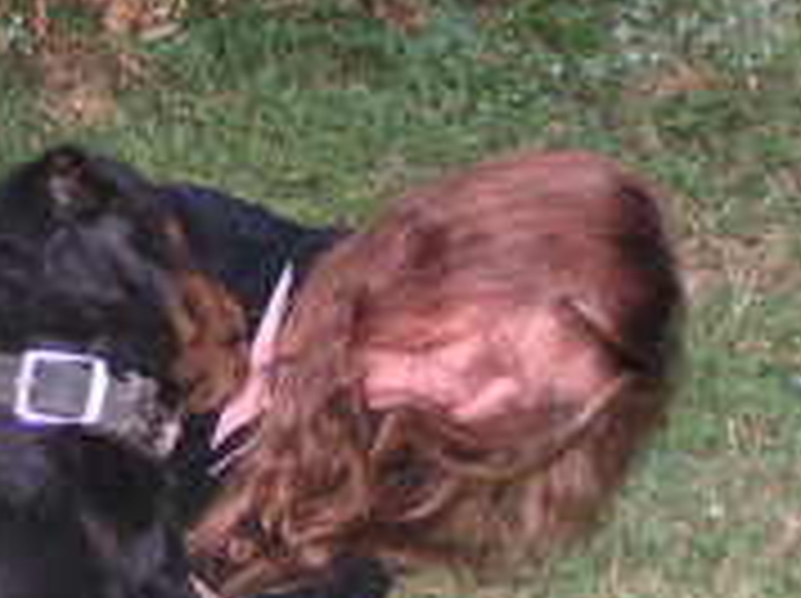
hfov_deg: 9.1
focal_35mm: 218
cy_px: 128
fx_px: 5038
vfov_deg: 6.8
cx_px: 194
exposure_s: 1/100
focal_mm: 13.2
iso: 200
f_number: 3.2
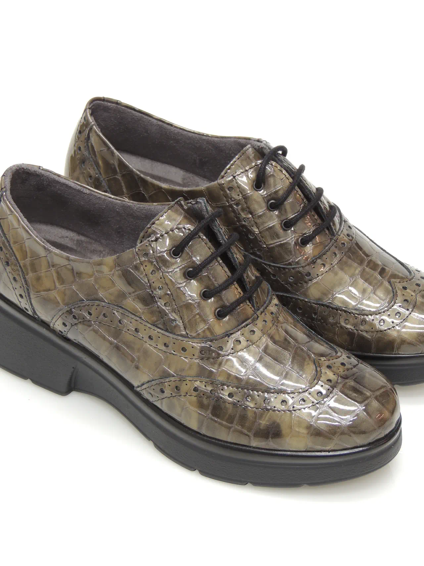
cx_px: 212
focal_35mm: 105
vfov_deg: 18.7
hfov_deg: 14.1
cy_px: 283
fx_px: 1715
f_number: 4.2
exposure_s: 1/5
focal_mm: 18.7
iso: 100
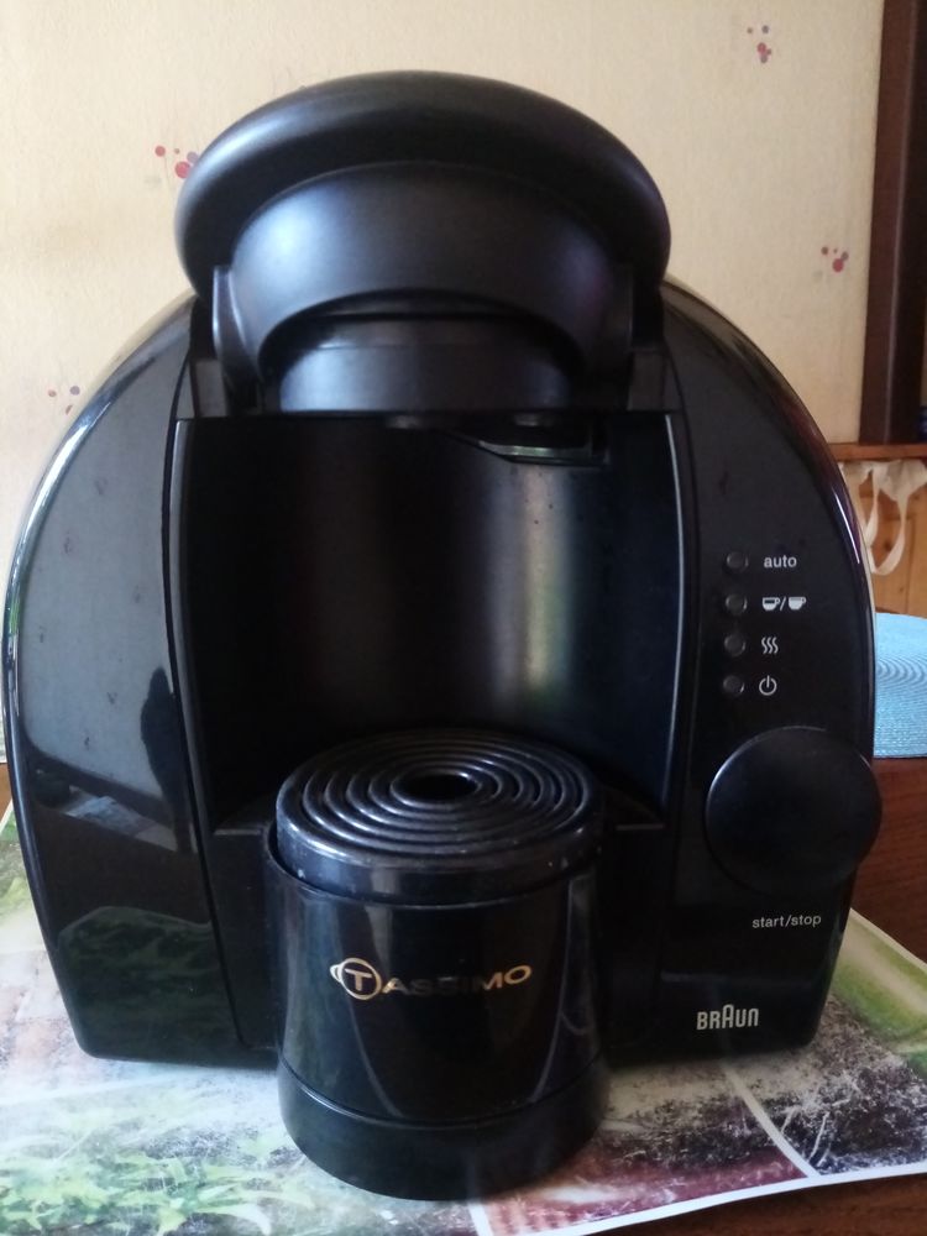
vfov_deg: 67.3
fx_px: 928
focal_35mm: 26
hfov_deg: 53.1
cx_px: 464
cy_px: 618
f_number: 1.8
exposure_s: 1/25
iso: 755
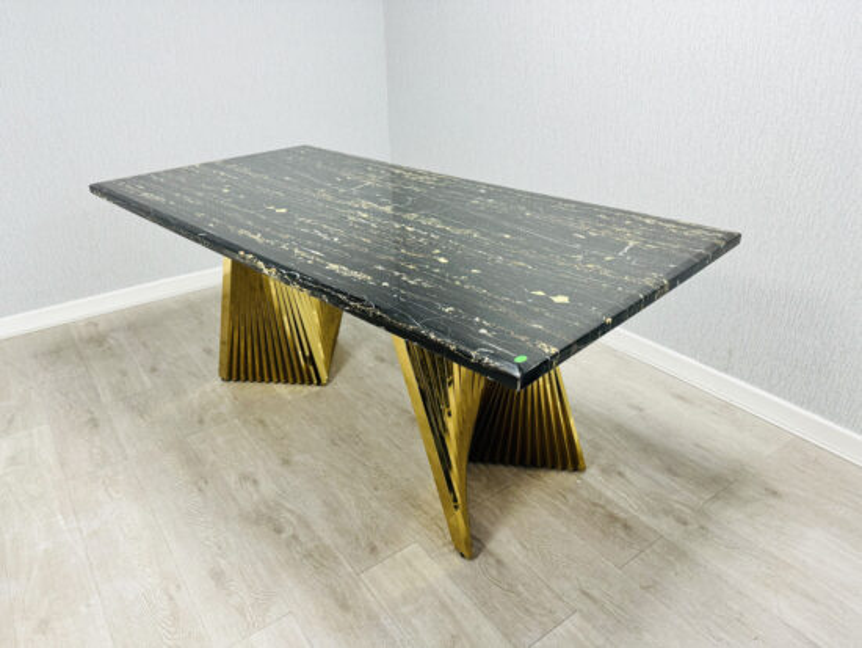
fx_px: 598
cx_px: 431
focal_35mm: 24
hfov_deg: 71.6
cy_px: 324
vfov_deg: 56.9
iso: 200
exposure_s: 1/100
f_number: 1.78
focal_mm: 6.86
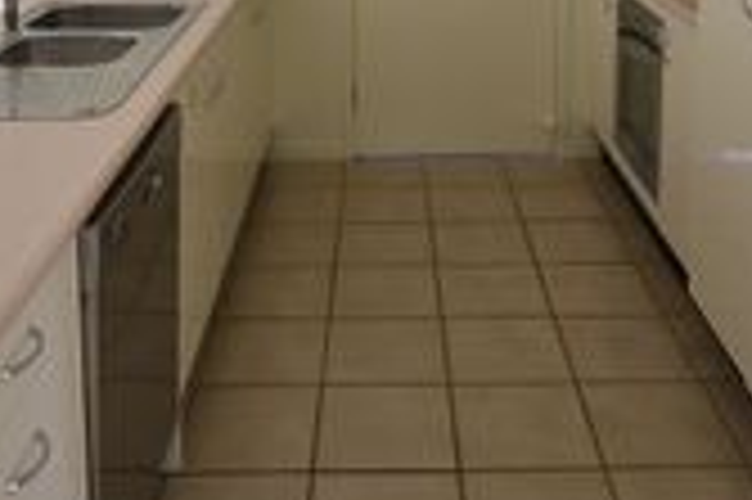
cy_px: -97
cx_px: 396
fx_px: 968
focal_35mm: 46
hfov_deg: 42.4
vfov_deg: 25.9
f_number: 3.5
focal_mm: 11
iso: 100
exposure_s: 1/6
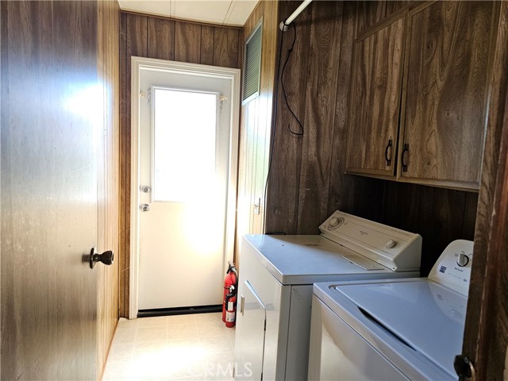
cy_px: 190
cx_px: 254
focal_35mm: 23
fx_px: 338
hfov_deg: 73.9
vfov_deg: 58.9
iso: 640
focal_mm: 6.3
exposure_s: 1/240
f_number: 1.7
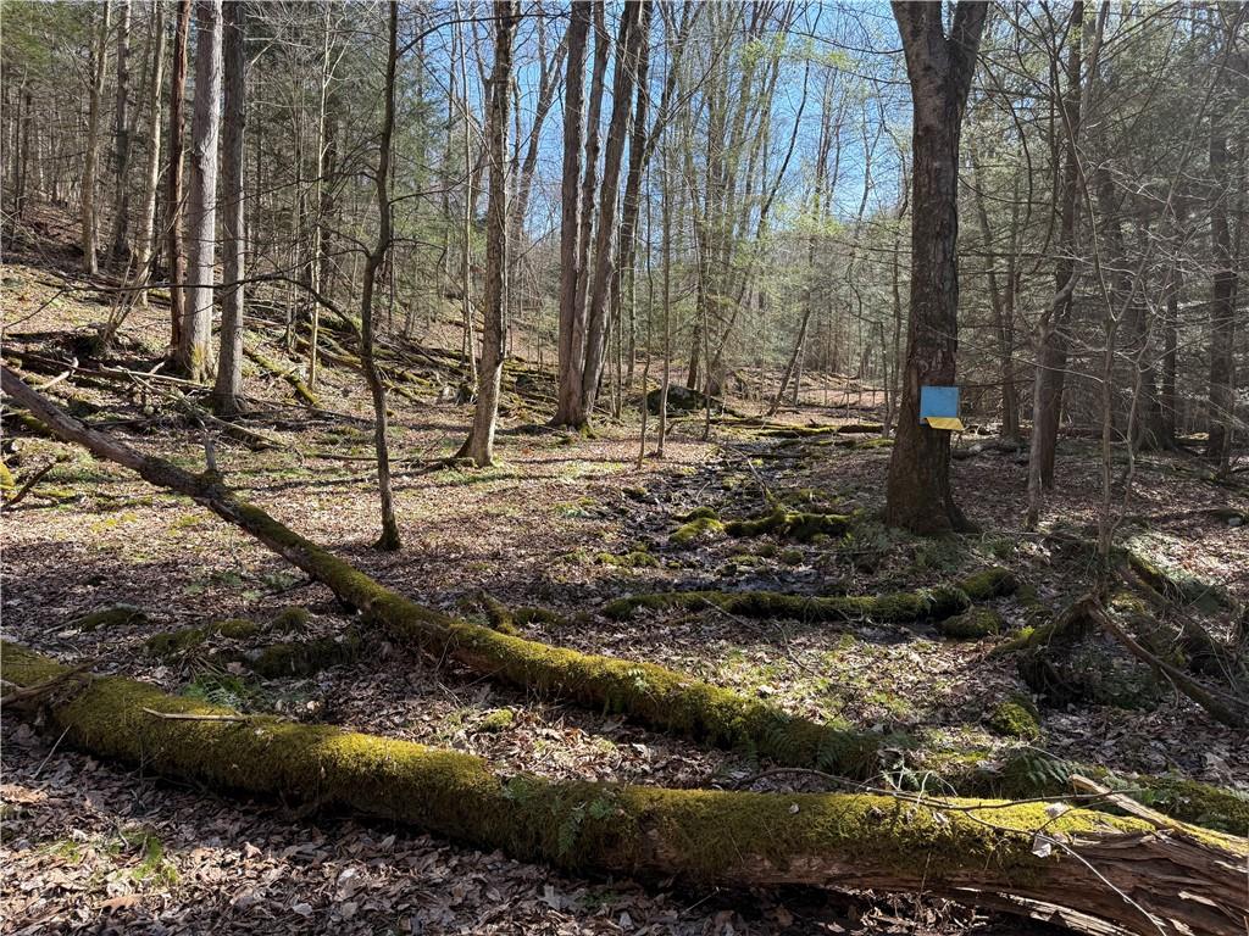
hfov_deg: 71.6
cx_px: 624
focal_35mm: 24
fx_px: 866
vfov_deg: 56.8
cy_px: 468
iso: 100
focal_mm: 6.76
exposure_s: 1/728
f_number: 1.78
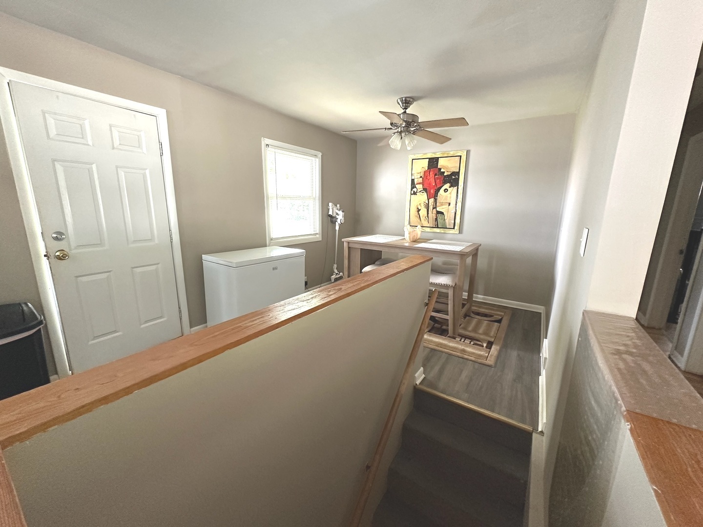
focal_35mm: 14
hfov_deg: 102.1
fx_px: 284
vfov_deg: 85.7
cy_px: 264
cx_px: 352
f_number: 2.2
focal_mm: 2.22
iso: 400
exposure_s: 1/60
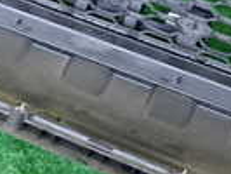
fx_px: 902
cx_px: 148
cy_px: -16
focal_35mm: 135
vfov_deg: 10.9
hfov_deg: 14.6
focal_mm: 5.4
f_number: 2.3
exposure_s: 1/40
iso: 400
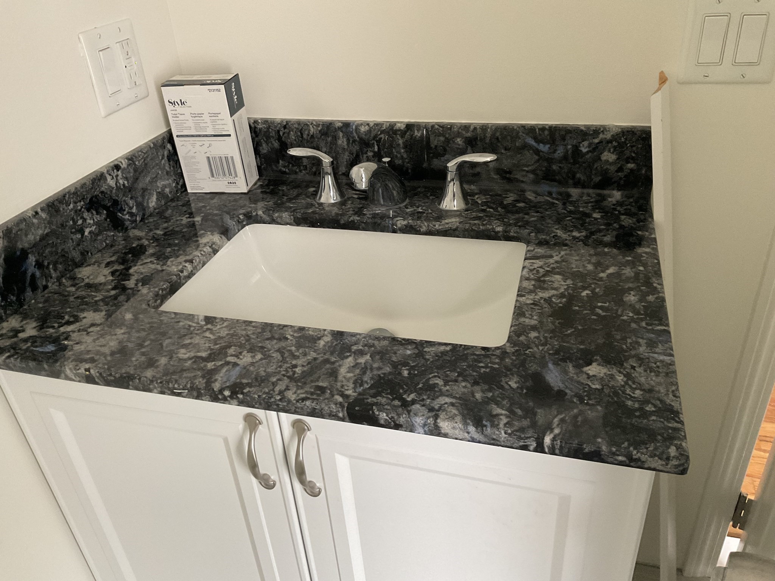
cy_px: 290
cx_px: 388
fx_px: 649
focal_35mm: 29
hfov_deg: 61.7
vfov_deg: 48.2
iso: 200
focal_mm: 3
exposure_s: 1/60
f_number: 1.8
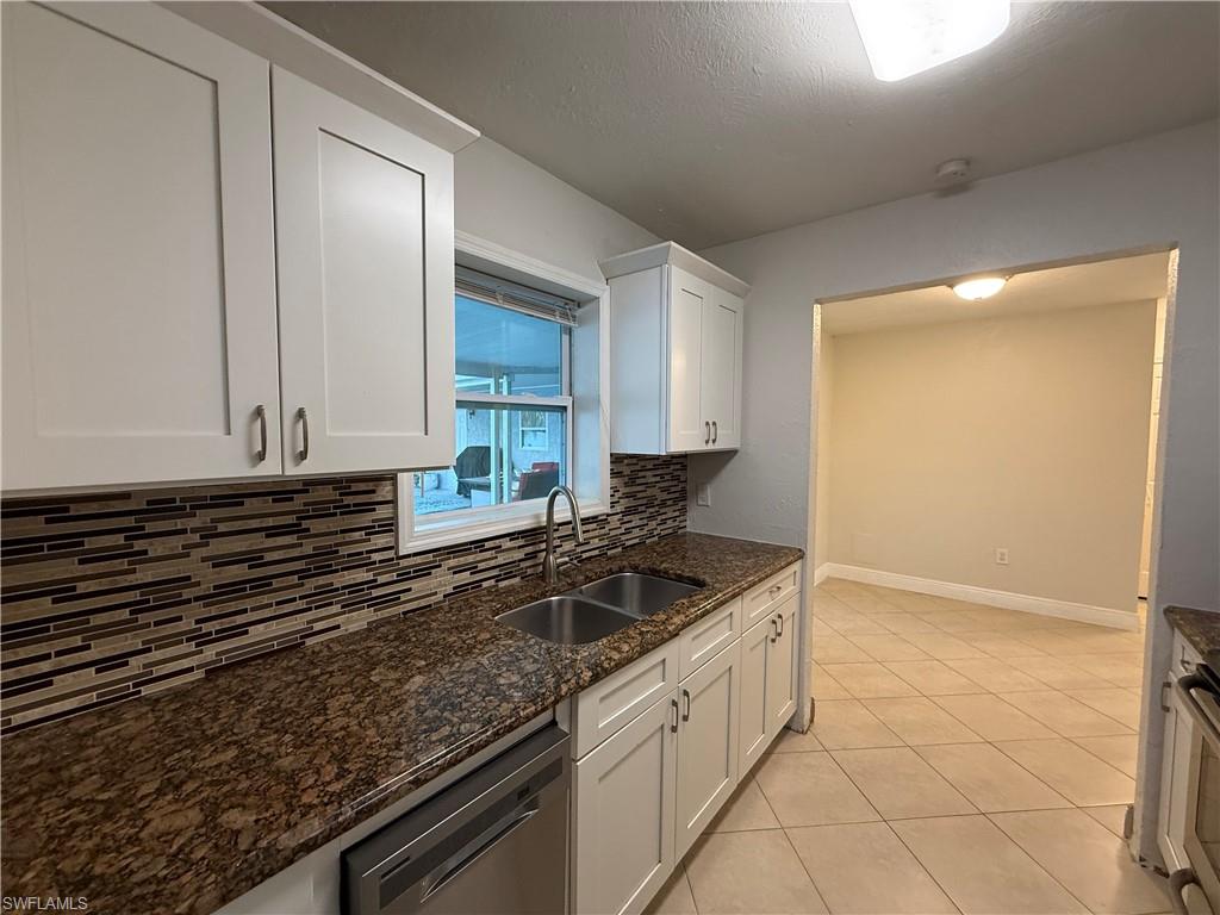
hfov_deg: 102.1
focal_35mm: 14
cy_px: 458
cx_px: 610
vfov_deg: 85.7
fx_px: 493
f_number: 2.2
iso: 200
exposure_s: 1/60
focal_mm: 2.22
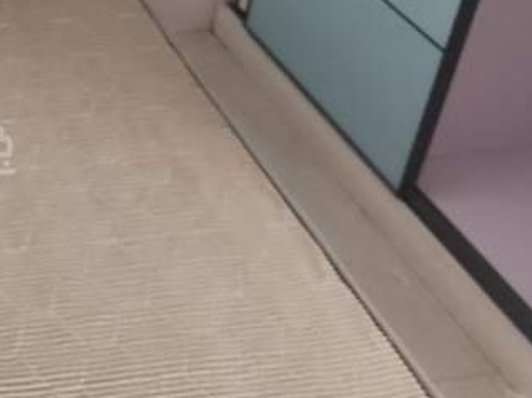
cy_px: 132
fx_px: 1044
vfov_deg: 21.5
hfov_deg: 25.5
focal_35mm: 68
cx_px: -117
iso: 800
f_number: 1.8
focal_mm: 3.69
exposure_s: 1/20
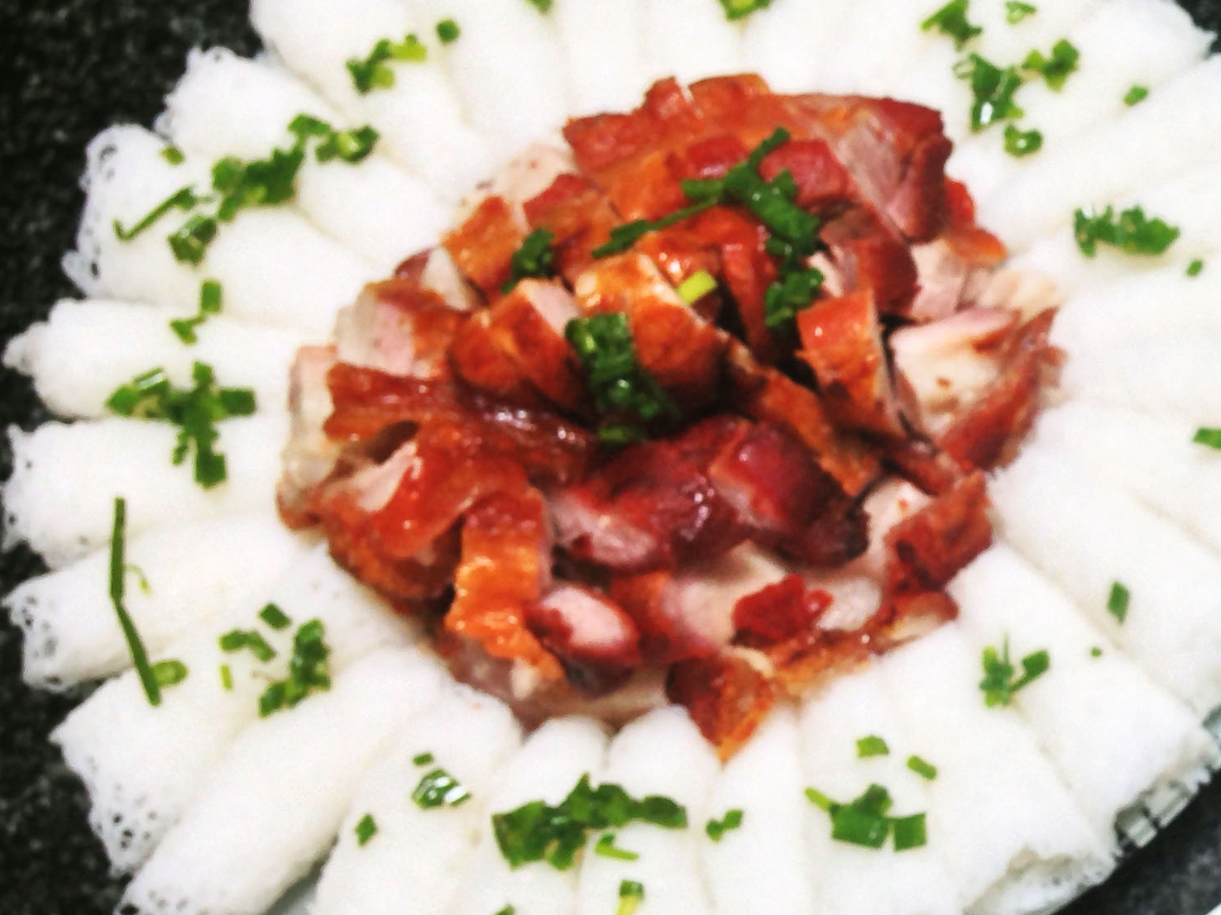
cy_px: 457
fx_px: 2575
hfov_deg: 24.9
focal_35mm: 73
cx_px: 1328
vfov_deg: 20.2
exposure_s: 1/24
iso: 50
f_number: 2.4
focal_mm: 4.12
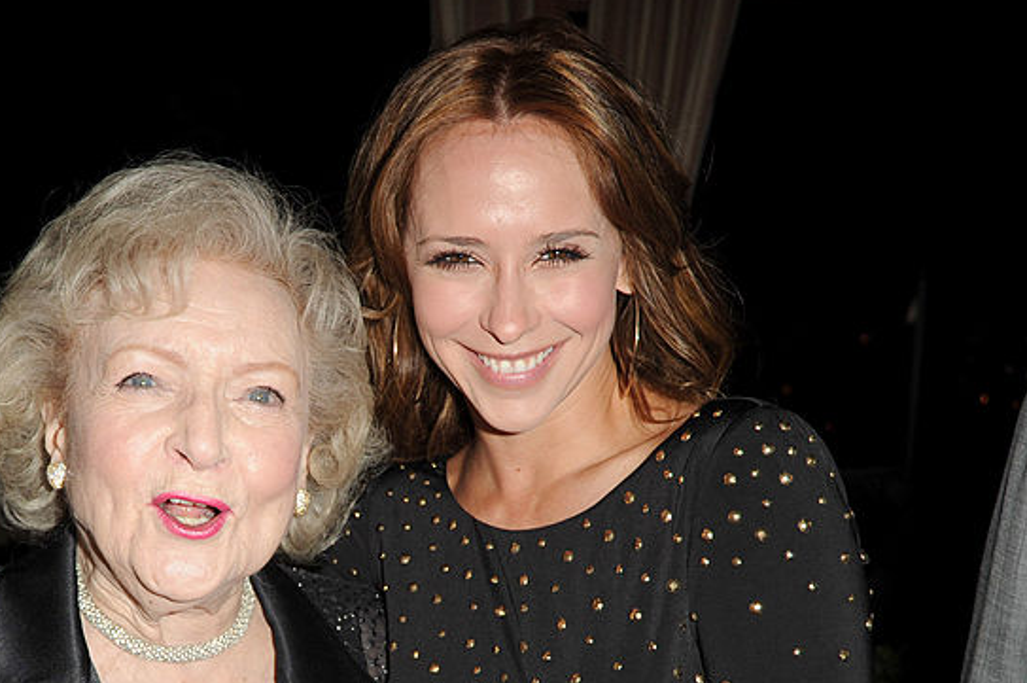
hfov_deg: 30.2
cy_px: 603
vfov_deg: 20.2
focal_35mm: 66
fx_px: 1881
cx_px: 293
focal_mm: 35
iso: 500
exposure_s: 1/200
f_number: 5.6
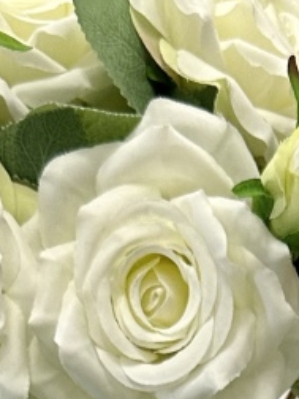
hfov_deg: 10.8
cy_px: 795
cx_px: 282
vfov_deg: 12.6
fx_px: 1578
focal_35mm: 137
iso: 200
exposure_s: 1/100
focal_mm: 6.86
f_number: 1.78
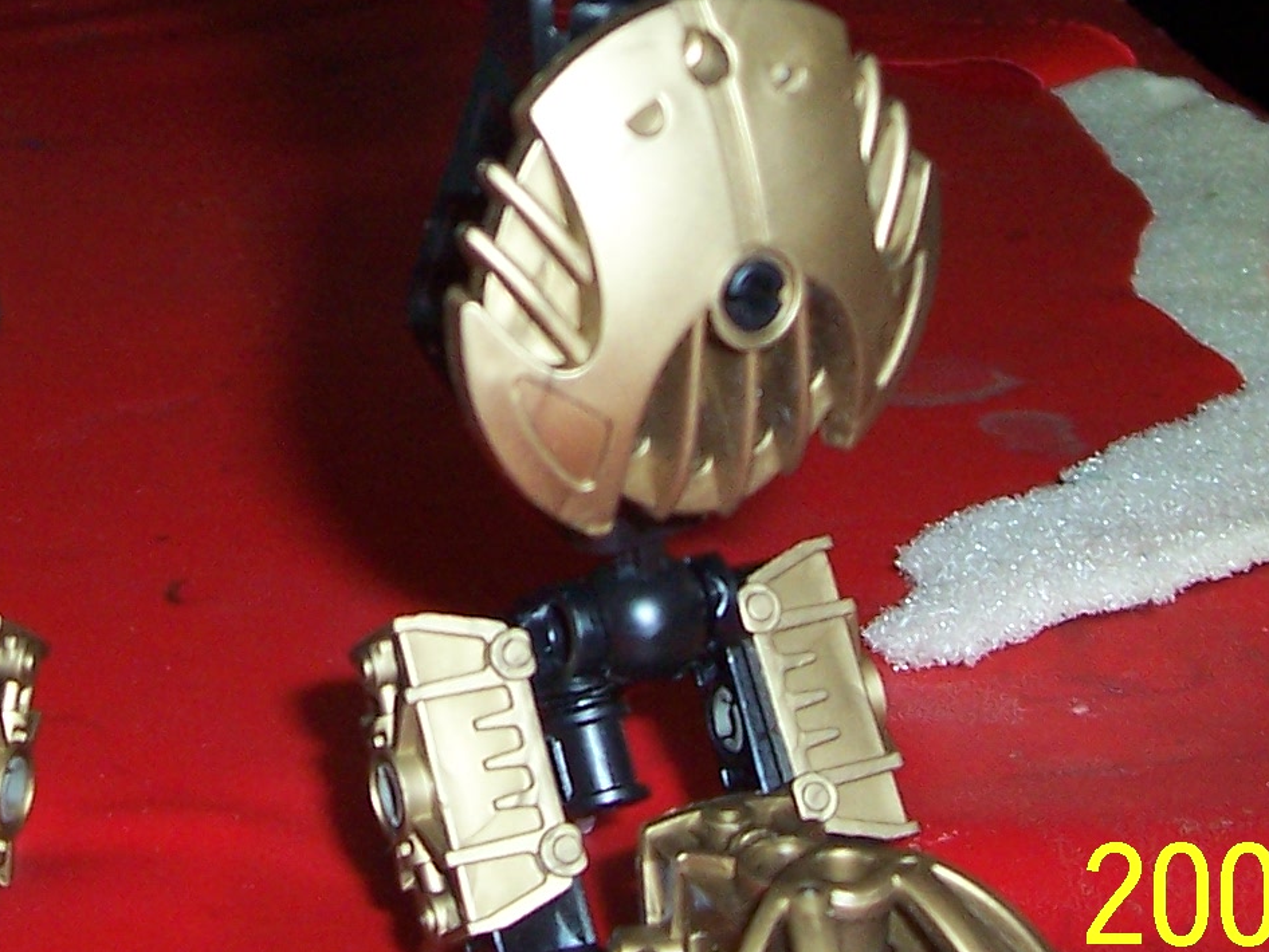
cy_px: -64
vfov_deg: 15.7
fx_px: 3374
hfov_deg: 21.0
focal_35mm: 92
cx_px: 223
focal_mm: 5.6
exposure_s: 1/60
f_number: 2.7
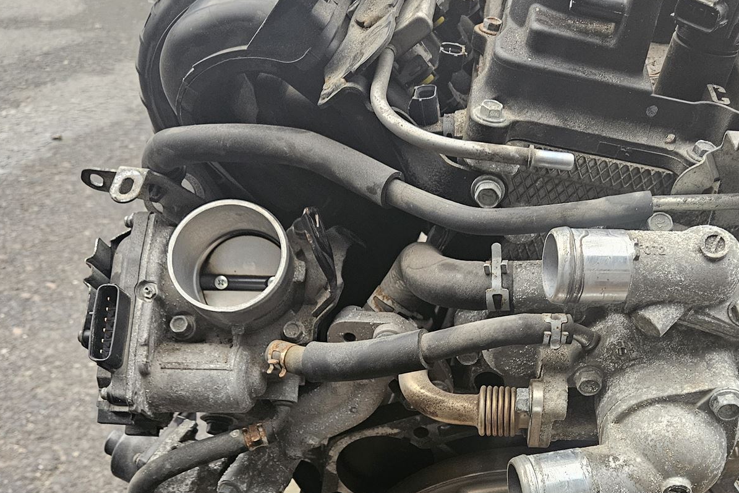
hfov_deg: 46.9
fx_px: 842
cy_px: 393
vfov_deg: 31.8
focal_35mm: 41
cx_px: 467
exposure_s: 1/100
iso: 400
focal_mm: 5.4
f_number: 1.8
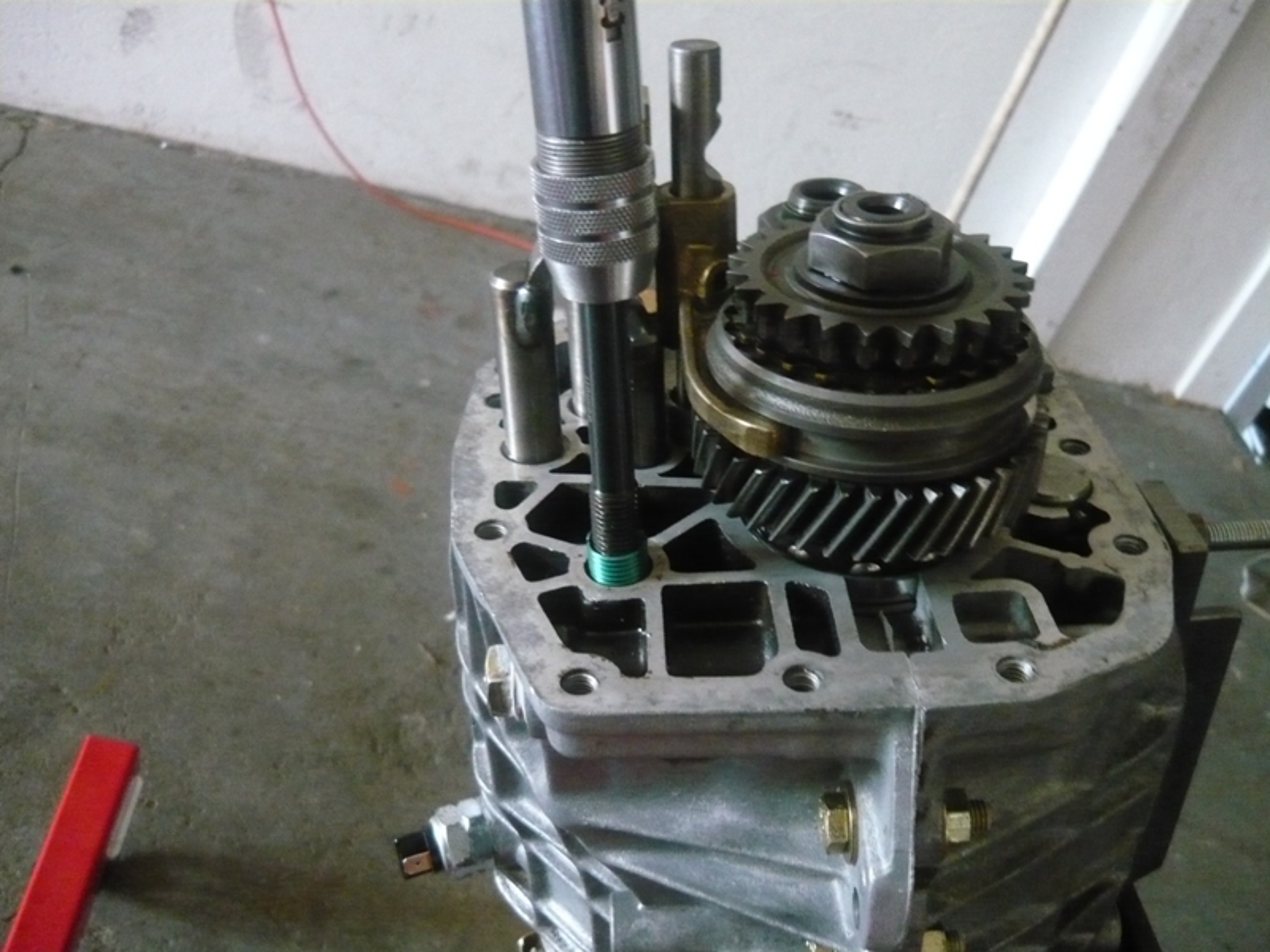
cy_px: 476
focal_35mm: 33
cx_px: 635
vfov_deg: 42.9
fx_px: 1211
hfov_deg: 55.4
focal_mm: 5.5
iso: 800
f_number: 2.8
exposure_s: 1/20
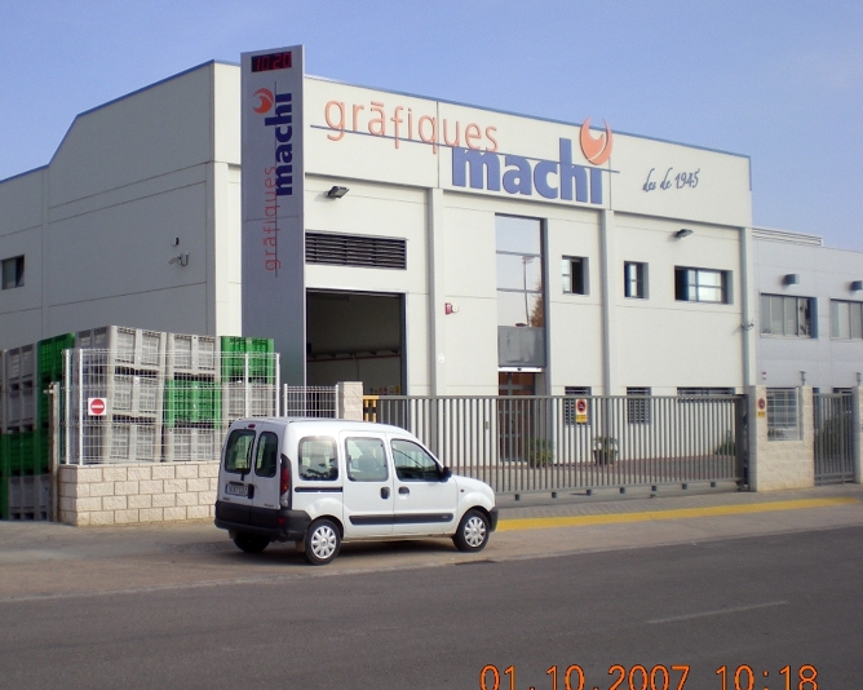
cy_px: 335
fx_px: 1277
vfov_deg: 30.2
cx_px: 286
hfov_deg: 36.9
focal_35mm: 50
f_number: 4.6
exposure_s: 1/370
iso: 50
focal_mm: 6.3
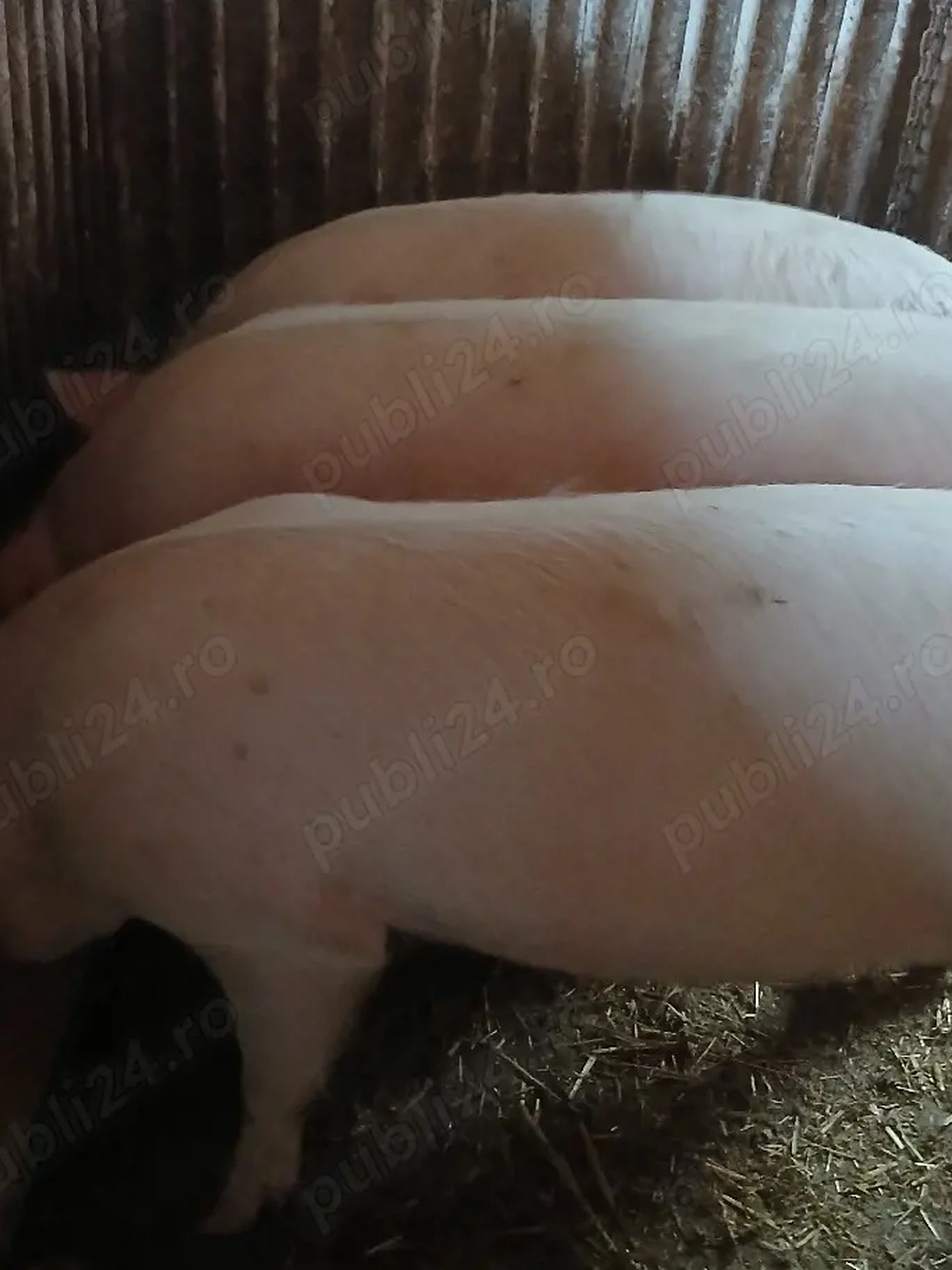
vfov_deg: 48.3
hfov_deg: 37.7
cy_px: 438
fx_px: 1393
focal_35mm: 38
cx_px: 540
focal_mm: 3.98
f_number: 1.8
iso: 1000
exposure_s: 1/16.7
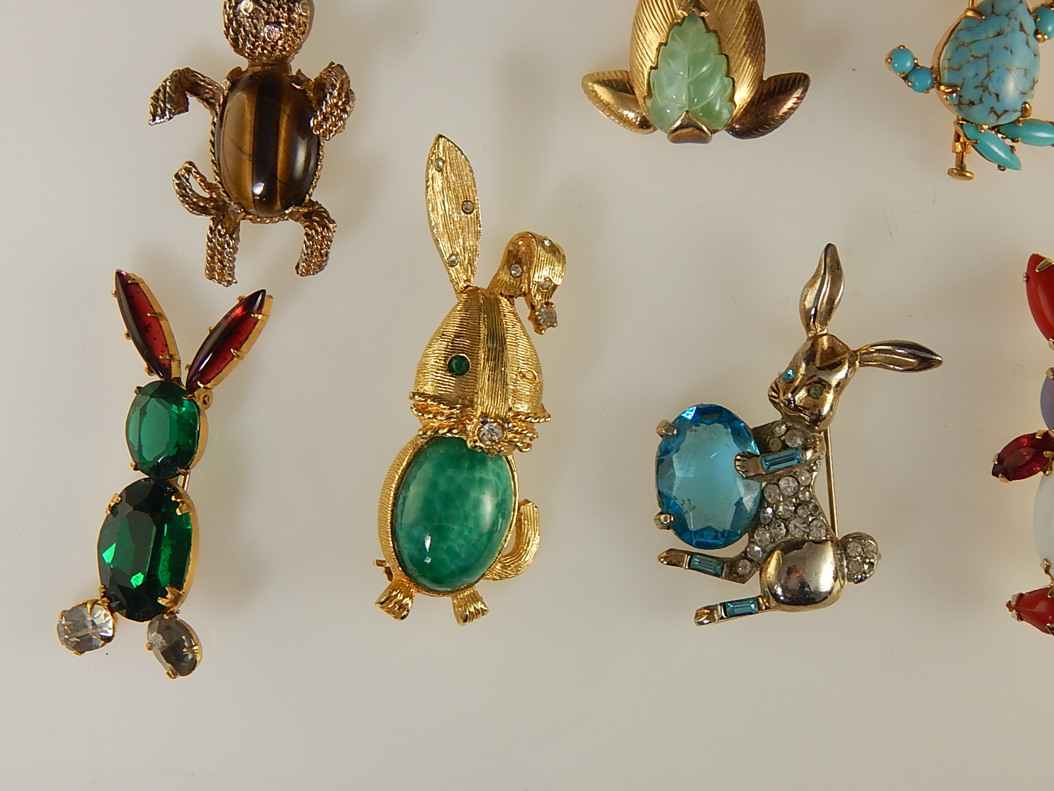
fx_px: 2588
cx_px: 527
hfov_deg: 23.0
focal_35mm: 85
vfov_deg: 17.4
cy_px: 396
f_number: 4.3
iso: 125
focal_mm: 15.3
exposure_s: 1/50
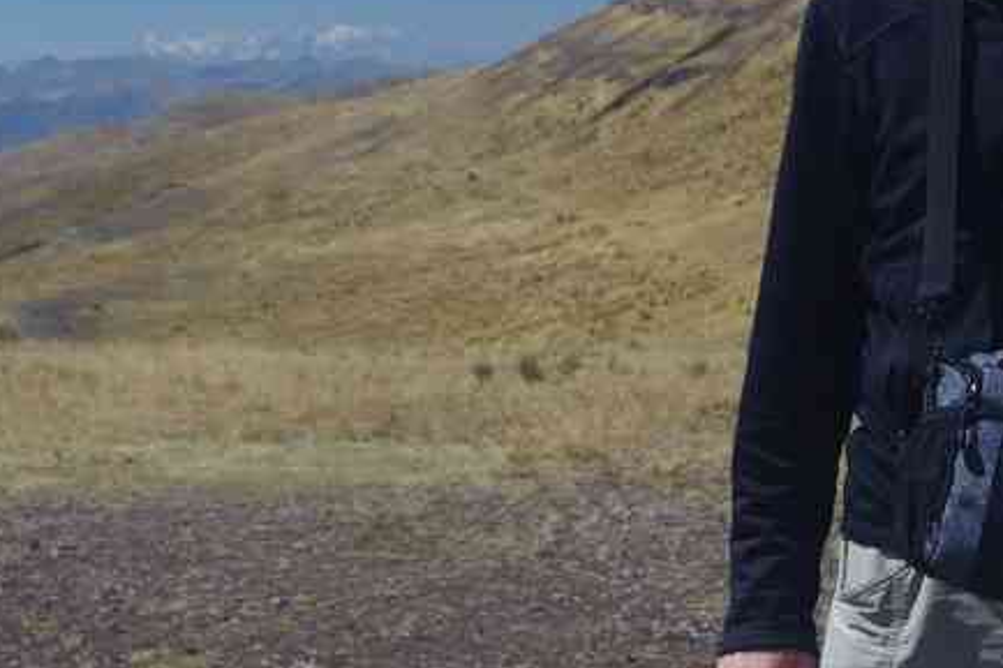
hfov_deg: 19.1
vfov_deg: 12.6
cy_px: -39
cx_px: 510
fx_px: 2984
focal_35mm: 107
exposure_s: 1/180
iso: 100
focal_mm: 31
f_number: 5
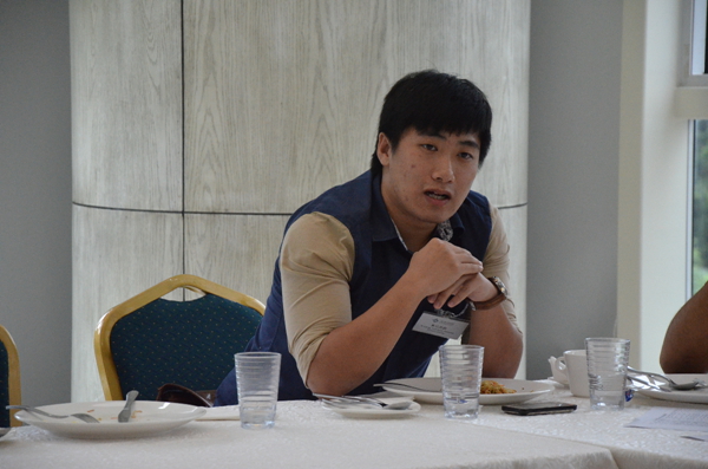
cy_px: 234
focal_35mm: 158
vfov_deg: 8.7
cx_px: 354
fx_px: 3090
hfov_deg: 13.1
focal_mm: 105
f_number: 5.6
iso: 3200
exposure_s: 1/500
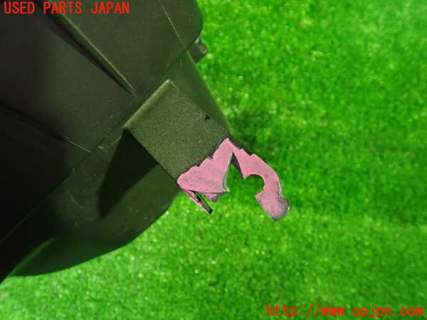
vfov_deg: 46.8
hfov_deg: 60.0
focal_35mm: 30
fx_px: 370
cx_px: 214
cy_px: 160
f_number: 2.3
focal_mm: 5.4
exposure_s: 1/25
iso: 800
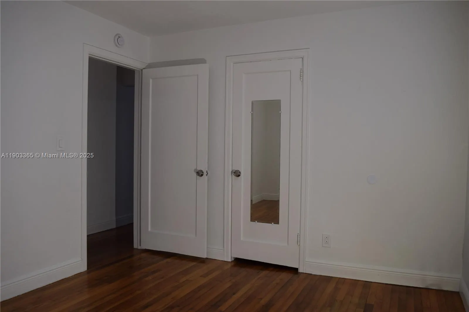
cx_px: 234
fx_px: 352
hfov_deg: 67.4
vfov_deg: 47.9
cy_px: 156
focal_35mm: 27
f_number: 5
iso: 400
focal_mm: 18
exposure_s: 1/100
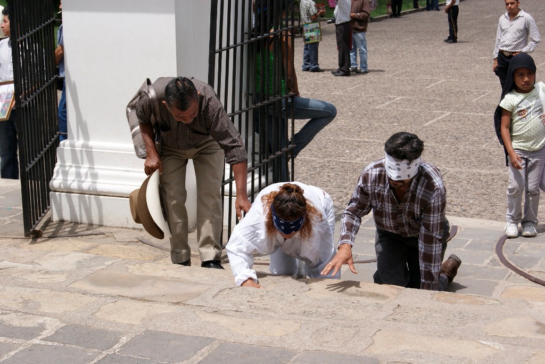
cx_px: 272
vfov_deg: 16.6
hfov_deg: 24.6
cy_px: 182
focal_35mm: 82
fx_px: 1249
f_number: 9
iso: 100
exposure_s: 1/320
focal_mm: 55
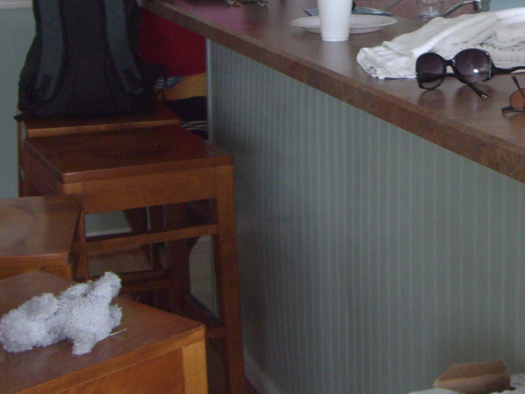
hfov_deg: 23.8
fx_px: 1183
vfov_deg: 18.5
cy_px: 11
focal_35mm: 78
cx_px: 536
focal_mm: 6.2
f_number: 2.7
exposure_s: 1/50
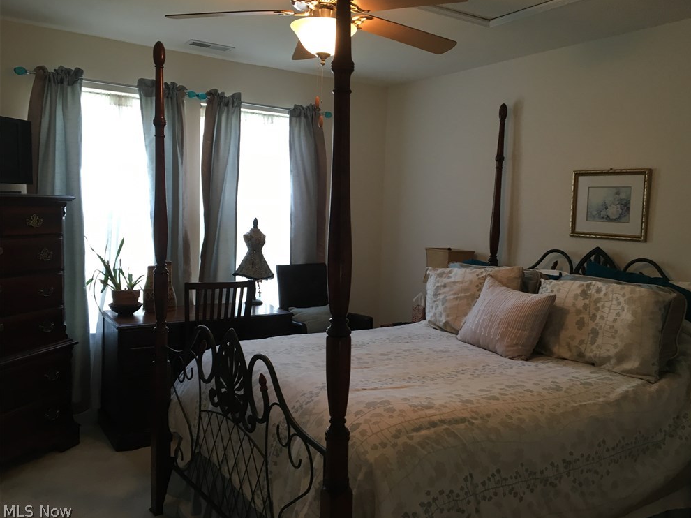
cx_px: 357
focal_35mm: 30
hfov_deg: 60.0
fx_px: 599
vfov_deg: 46.8
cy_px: 255
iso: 50
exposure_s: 1/30
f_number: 2.2
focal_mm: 4.15
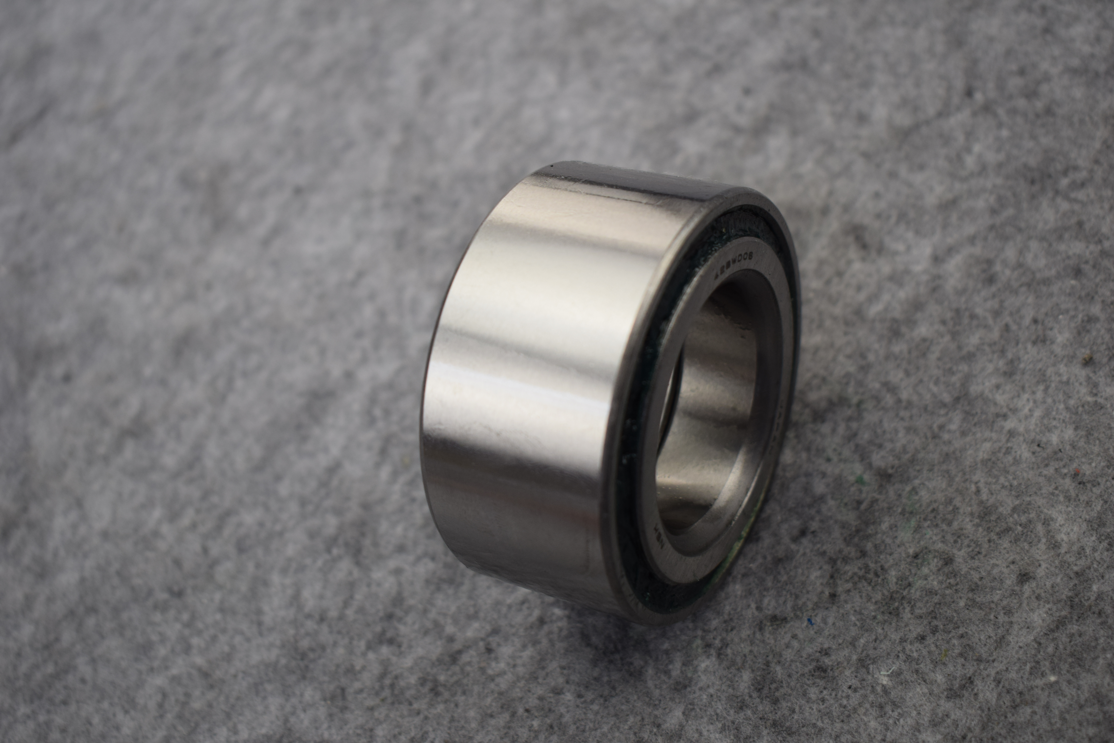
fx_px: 1485
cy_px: 372
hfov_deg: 41.1
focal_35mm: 48
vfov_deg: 28.1
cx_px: 557
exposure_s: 1/100
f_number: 5
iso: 400
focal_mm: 32
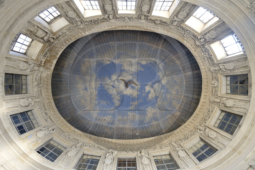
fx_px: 99
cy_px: 85
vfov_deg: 81.1
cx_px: 128
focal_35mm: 14
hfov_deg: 104.3
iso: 200
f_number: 8
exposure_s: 1/10
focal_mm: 14
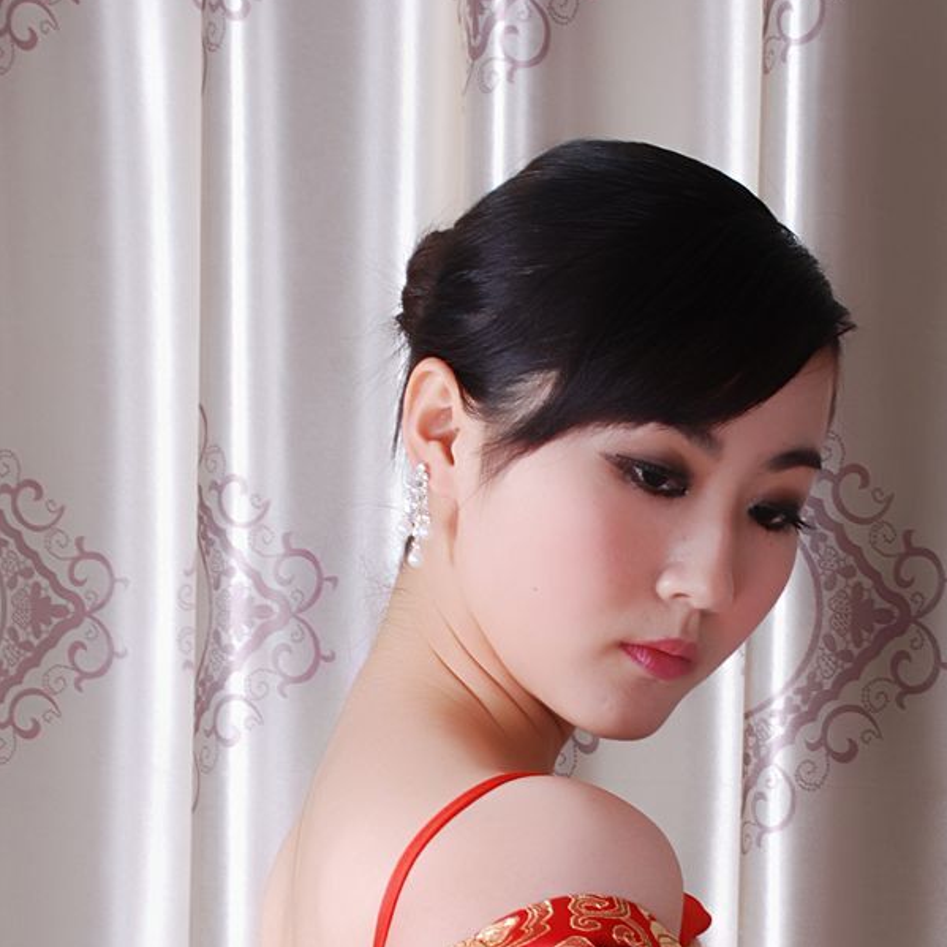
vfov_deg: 11.4
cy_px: 1130
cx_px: 617
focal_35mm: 150
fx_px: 4643
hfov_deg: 11.6
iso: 100
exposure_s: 1/8
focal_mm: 44
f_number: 11
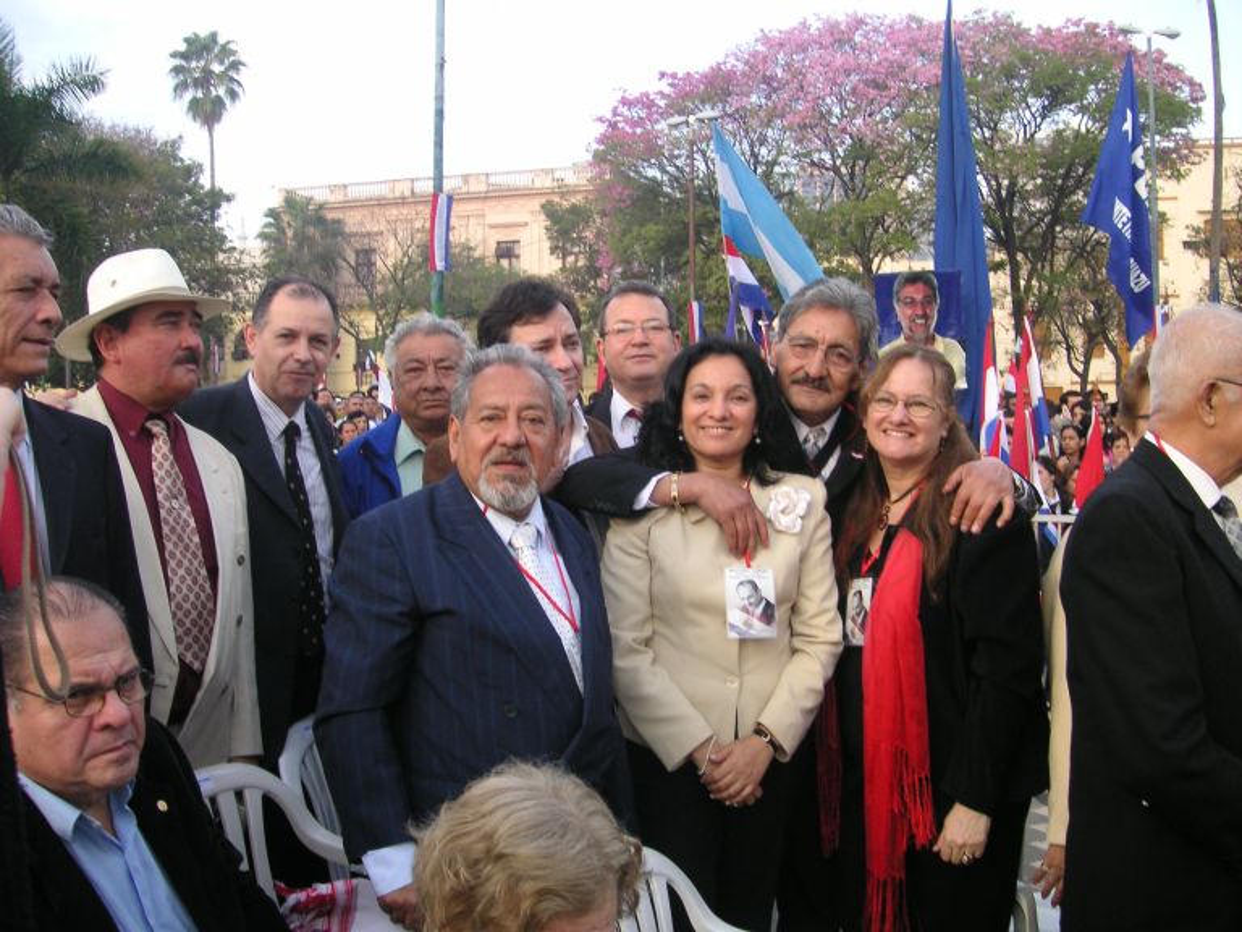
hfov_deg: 50.1
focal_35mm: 37
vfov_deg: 38.7
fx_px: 1328
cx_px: 621
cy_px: 466
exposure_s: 1/180
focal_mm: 6.1
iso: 50
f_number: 2.8
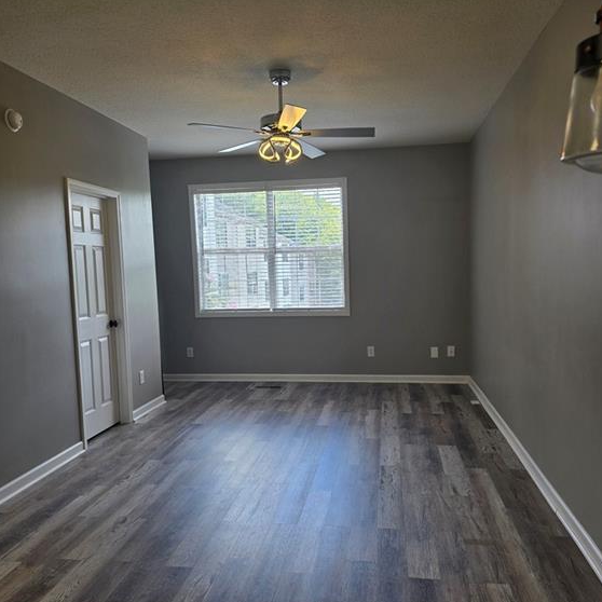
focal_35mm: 28
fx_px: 551
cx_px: 306
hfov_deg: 57.3
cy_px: 316
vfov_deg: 57.3
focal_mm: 6.3
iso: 50
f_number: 1.7
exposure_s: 1/100
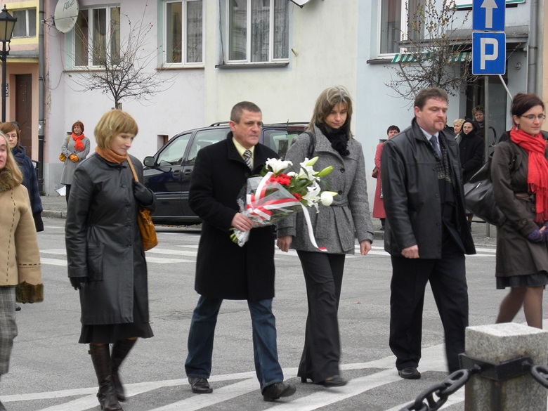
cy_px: 206
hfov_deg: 15.3
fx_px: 2042
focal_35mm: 129
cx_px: 274
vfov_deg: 11.5
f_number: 4.5
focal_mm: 23
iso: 76
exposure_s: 1/78.5
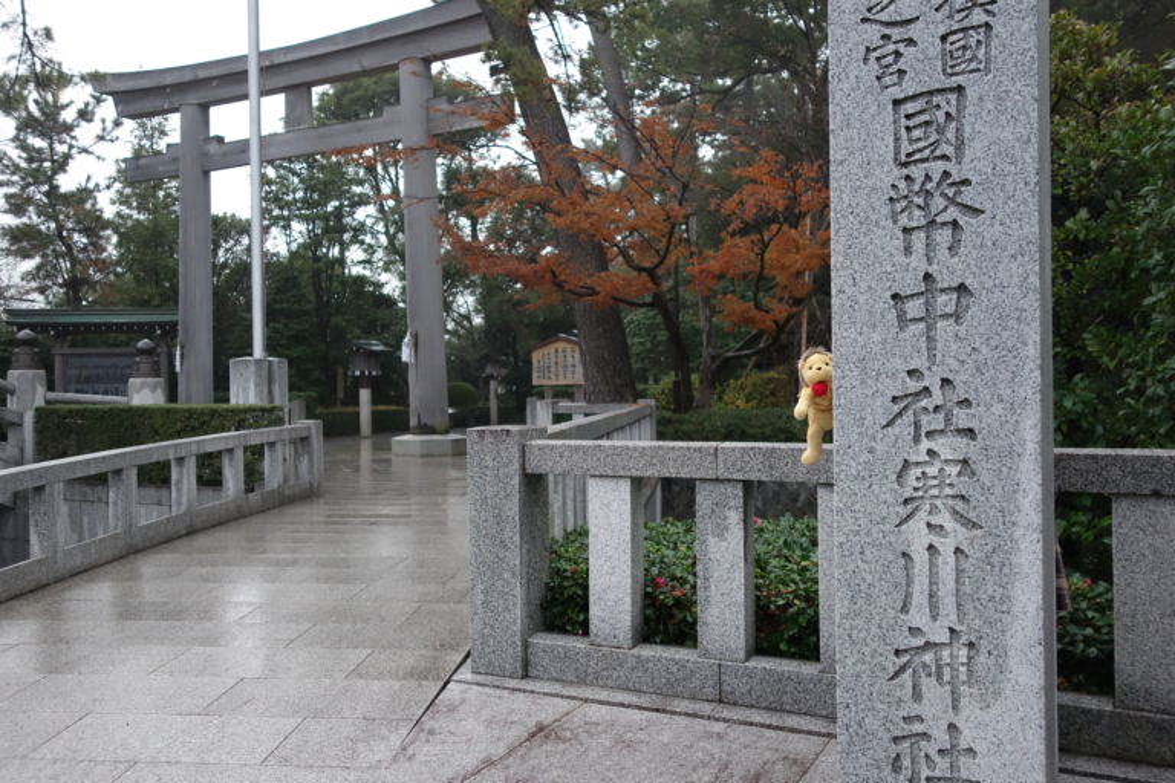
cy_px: 392
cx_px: 588
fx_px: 1012
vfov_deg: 42.3
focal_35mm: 31
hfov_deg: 60.3
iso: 500
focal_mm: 11.6
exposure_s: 1/250
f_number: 2.2
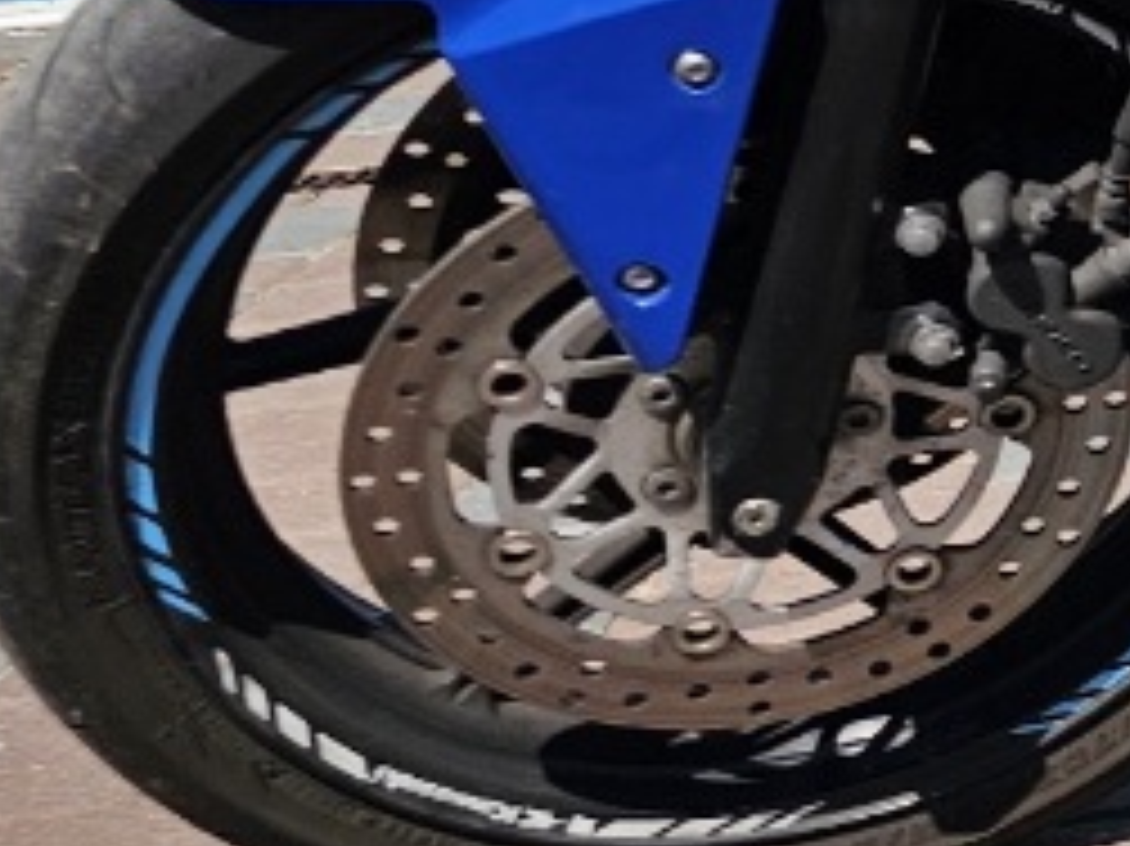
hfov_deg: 11.9
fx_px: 4307
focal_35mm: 132
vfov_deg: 10.8
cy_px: -418
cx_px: 2751
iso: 10
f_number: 1.7
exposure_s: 1/909
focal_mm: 6.3
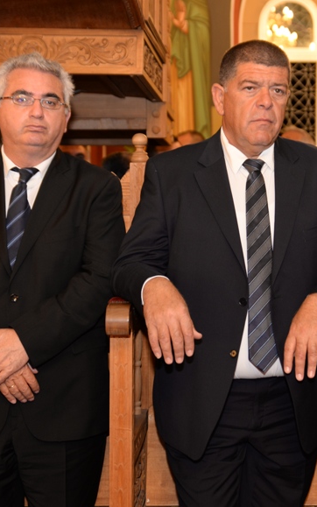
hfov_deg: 18.2
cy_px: 239
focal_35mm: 71
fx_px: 981
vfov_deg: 29.0
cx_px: 262
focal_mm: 42
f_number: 2.8
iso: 500
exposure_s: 1/30
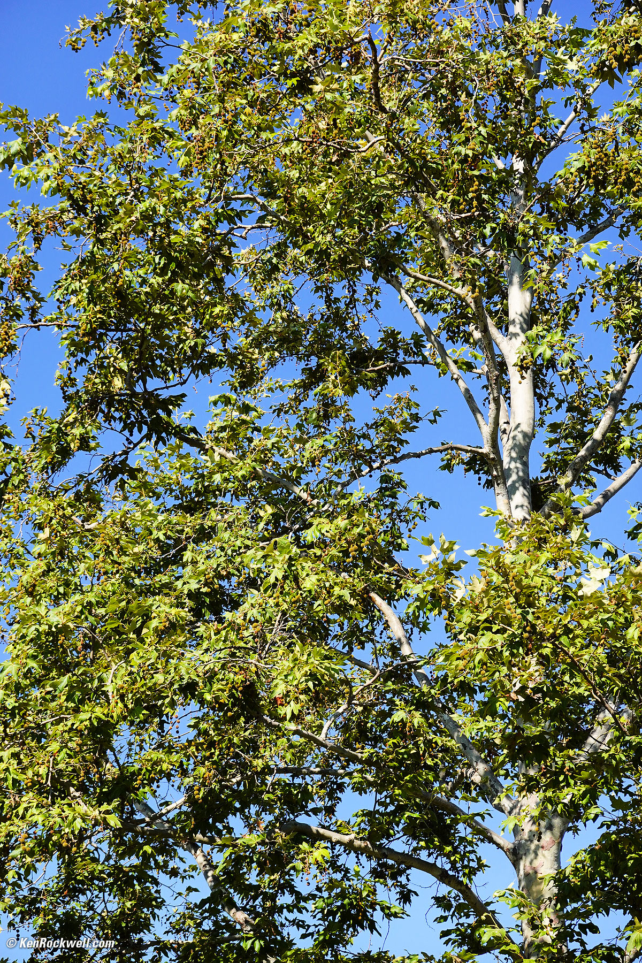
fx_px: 2381
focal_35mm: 89
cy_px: 482
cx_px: 321
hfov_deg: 15.4
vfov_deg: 22.9
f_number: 4
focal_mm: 32.7
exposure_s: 1/640
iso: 125
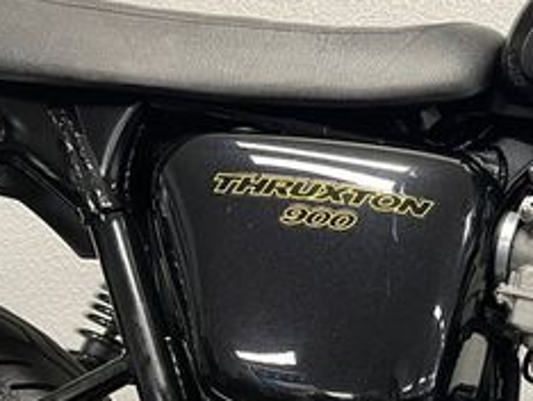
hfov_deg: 24.7
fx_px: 1094
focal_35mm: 71
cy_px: 396
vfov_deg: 20.1
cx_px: 642
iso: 200
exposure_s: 1/50
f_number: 1.6
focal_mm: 5.1
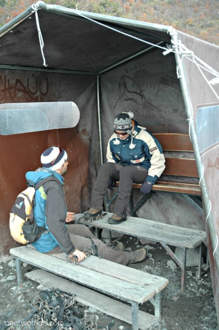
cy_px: 165
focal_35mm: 40
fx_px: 370
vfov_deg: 48.0
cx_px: 110
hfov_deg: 33.0
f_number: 4.5
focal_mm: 27
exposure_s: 1/60
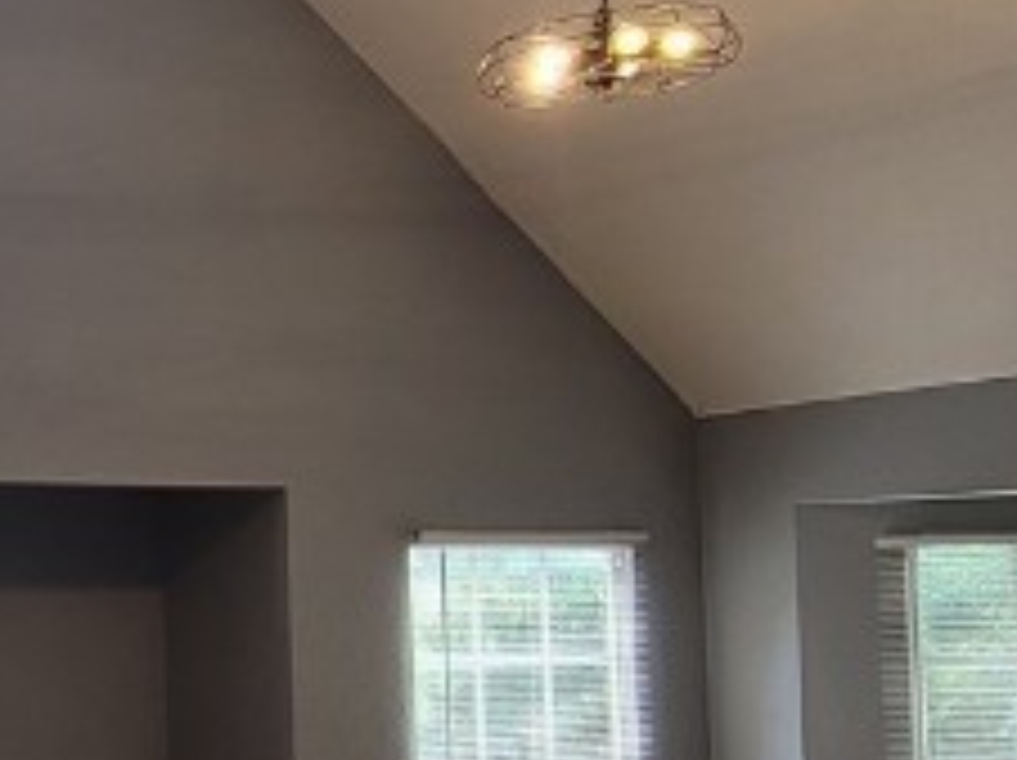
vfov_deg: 24.7
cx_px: -508
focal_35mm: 59
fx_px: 1732
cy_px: 468
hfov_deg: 25.0
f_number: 2.2
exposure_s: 1/119
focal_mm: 2.2
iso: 125
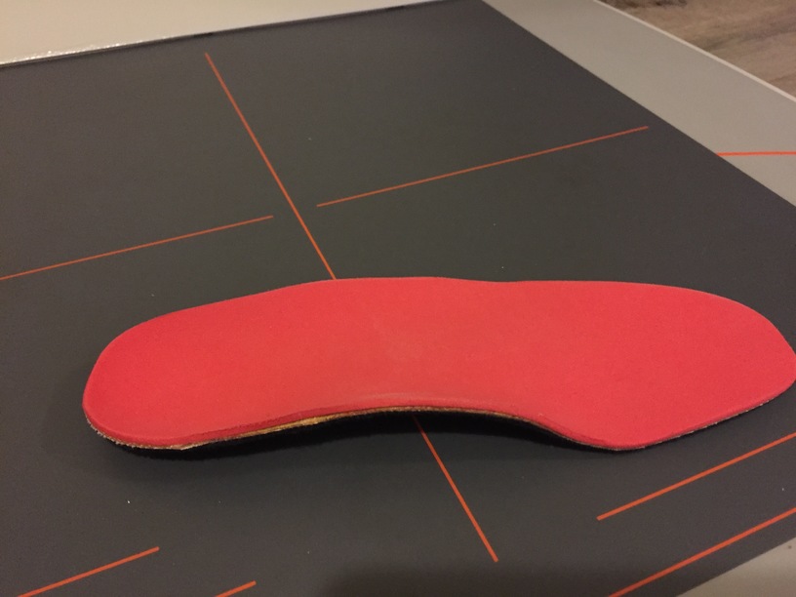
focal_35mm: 29
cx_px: 398
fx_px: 667
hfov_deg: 61.7
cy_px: 298
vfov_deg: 48.2
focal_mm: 4.15
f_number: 2.2
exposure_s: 1/17
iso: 500
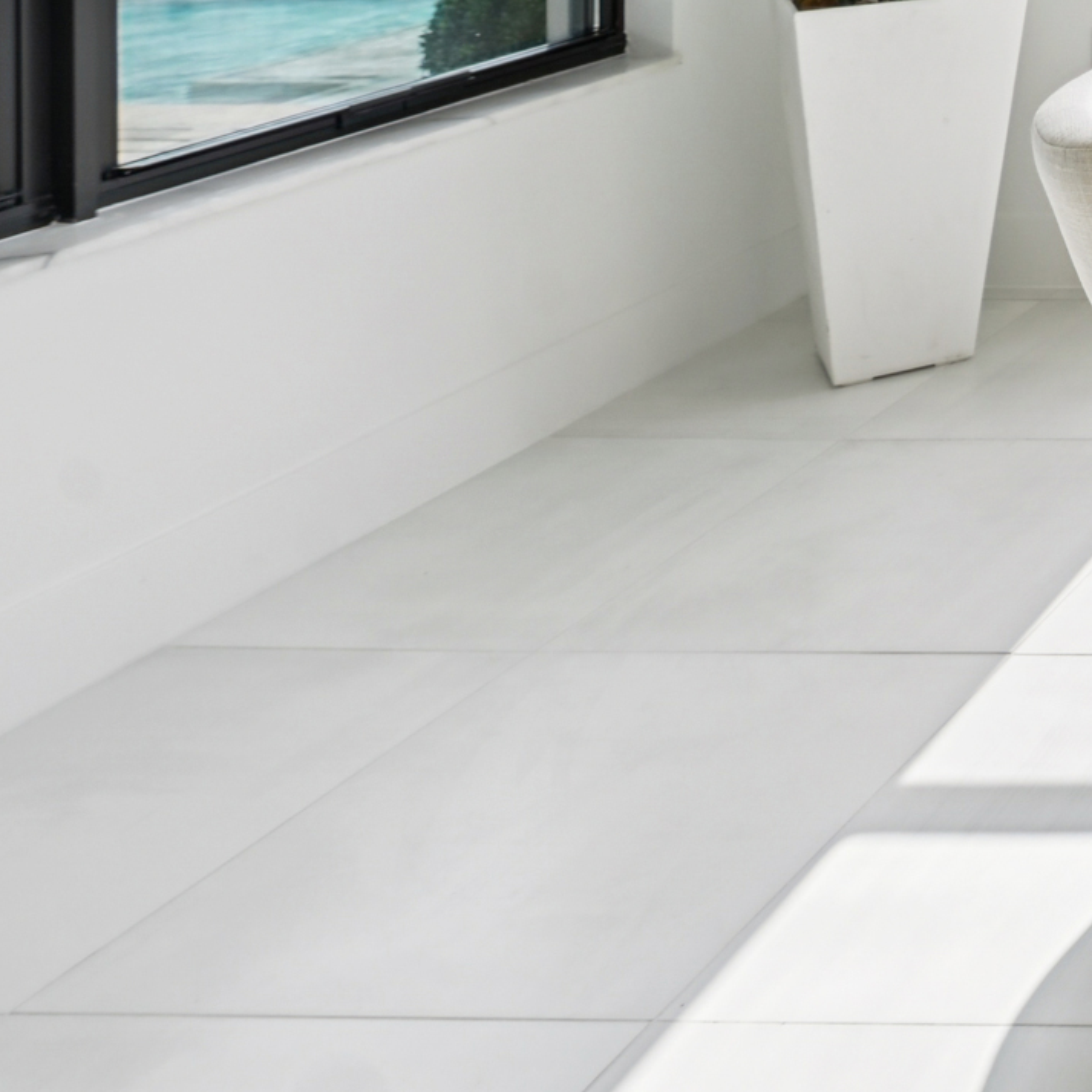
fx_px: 1785
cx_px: 2019
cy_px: -346
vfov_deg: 27.9
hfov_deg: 21.1
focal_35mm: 50
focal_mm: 14
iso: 100
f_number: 8
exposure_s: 1/320
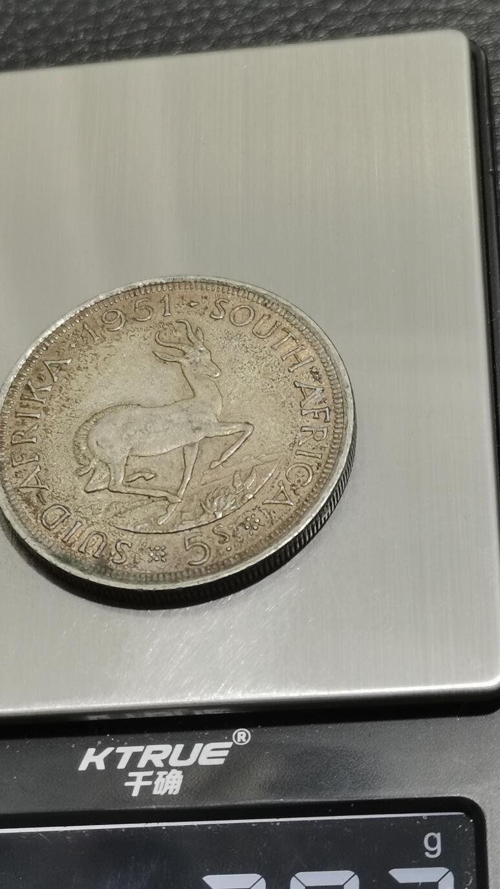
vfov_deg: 24.5
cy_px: 486
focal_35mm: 87
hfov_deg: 13.9
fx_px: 2051
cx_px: 193
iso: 100
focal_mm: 5.58
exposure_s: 1/60
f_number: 1.8
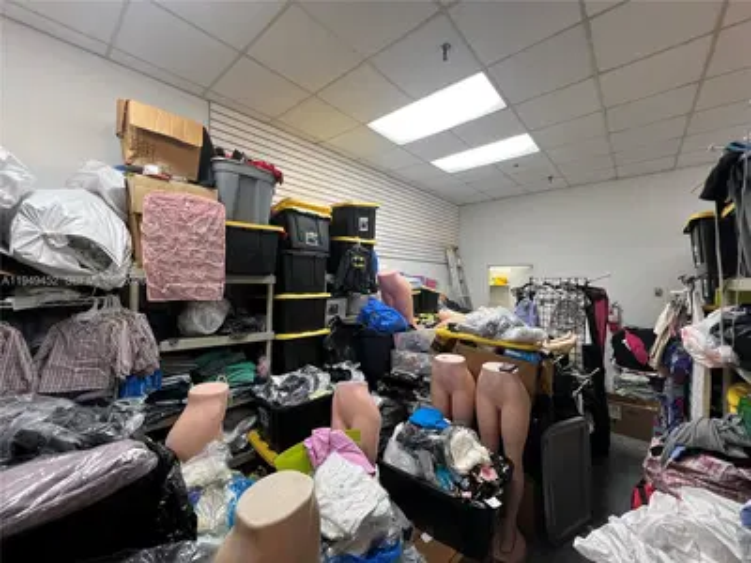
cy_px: 282
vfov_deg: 89.9
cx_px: 376
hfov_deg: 106.2
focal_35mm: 13
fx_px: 282
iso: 125
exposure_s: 1/60
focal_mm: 1.57
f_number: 1.8
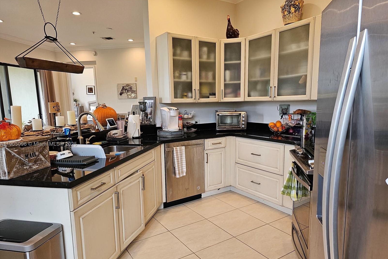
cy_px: 144
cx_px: 194
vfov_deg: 53.0
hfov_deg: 73.7
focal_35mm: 24
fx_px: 259
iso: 160
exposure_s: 1/120
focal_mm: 6.3
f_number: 1.7
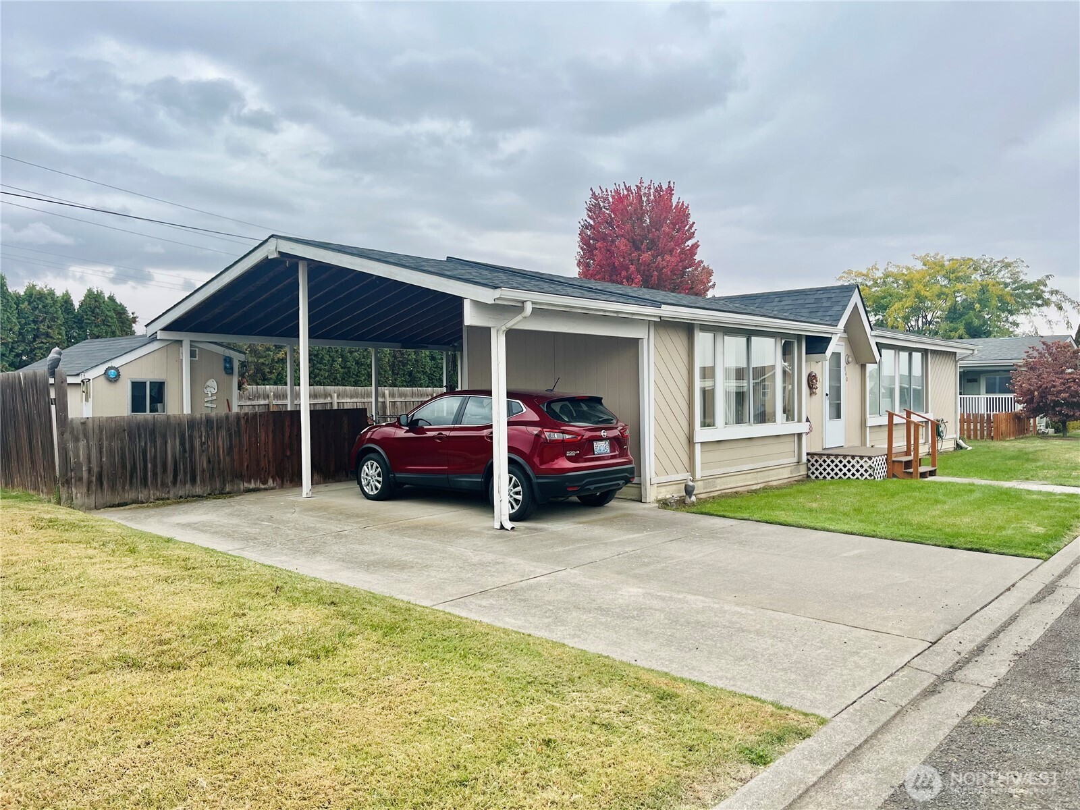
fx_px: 811
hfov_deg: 67.3
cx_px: 540
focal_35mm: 26
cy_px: 405
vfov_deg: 53.1
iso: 50
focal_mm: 5.1
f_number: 1.6
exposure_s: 1/1325
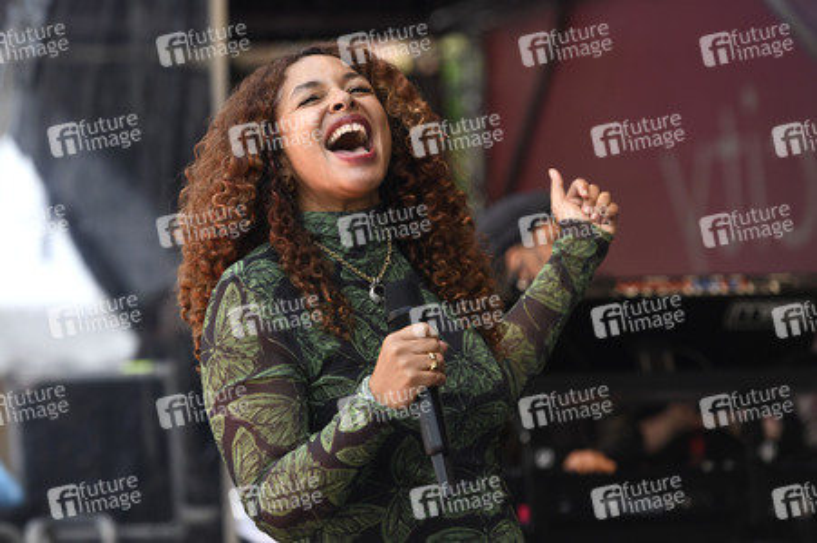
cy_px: 272
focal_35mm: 145
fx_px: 3288
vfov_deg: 9.4
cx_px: 408
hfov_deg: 14.2
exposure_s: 1/1250
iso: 640
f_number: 4.5
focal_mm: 145
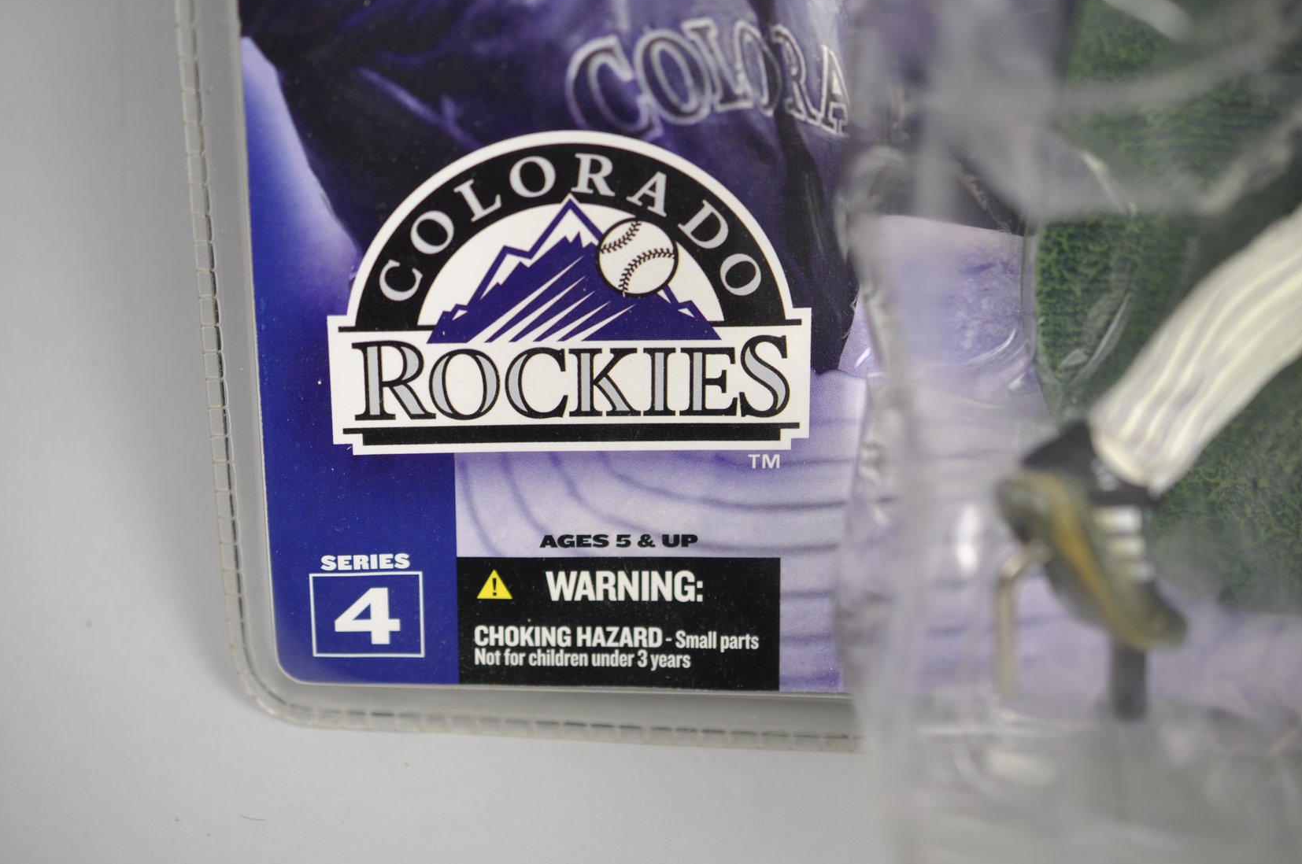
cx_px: 658
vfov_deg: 21.8
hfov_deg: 32.4
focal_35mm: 62
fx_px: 2239
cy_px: 422
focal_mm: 40
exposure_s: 1/40
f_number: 3.2
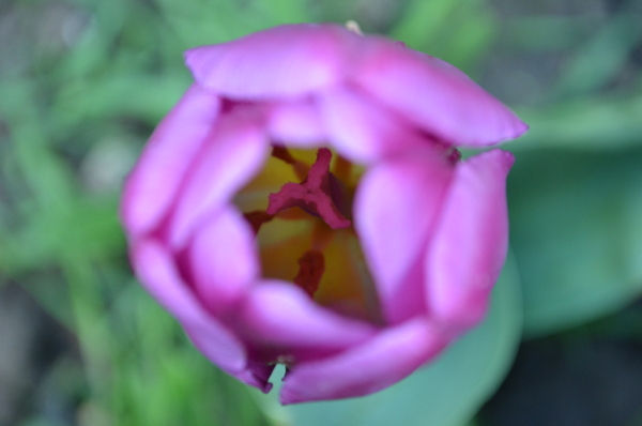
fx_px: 1469
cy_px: 213
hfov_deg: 24.7
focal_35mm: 82
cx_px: 321
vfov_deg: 16.5
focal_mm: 55
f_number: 5.6
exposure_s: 1/60
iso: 900
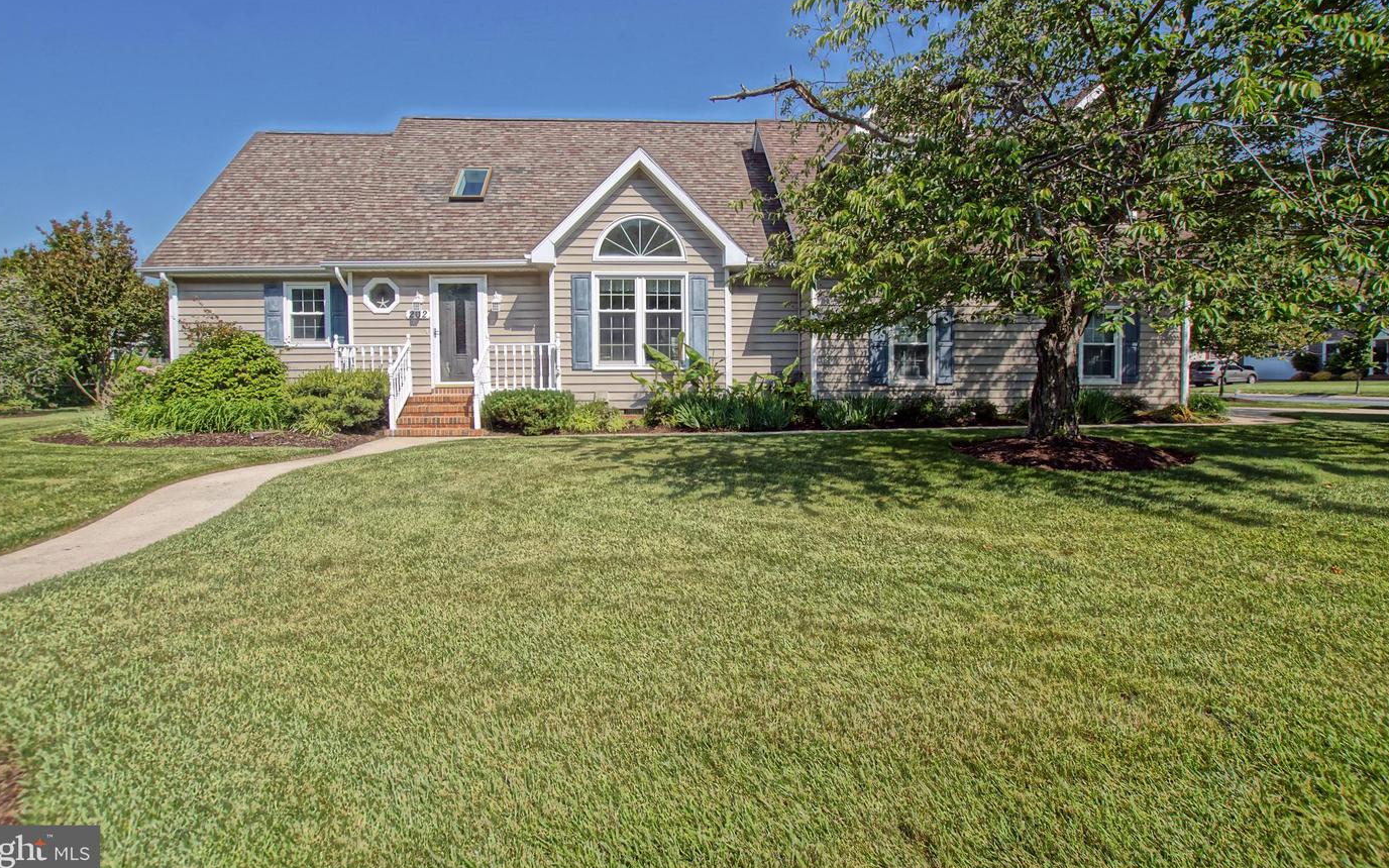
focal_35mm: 16
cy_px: 393
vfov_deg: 71.1
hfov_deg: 97.8
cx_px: 669
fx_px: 606
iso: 100
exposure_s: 1/250
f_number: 8
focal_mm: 10
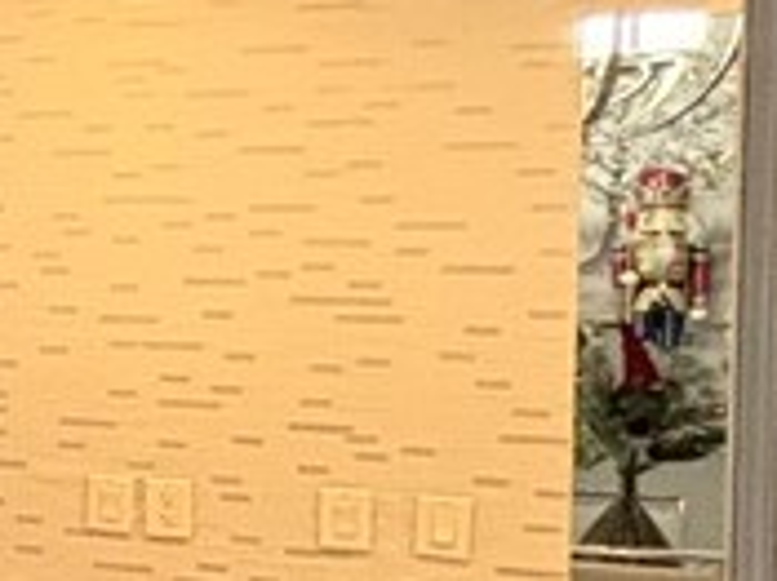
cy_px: 284
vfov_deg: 18.0
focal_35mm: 82
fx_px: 1839
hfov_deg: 13.1
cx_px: -1314
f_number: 2.2
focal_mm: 2.22
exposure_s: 1/60
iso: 320
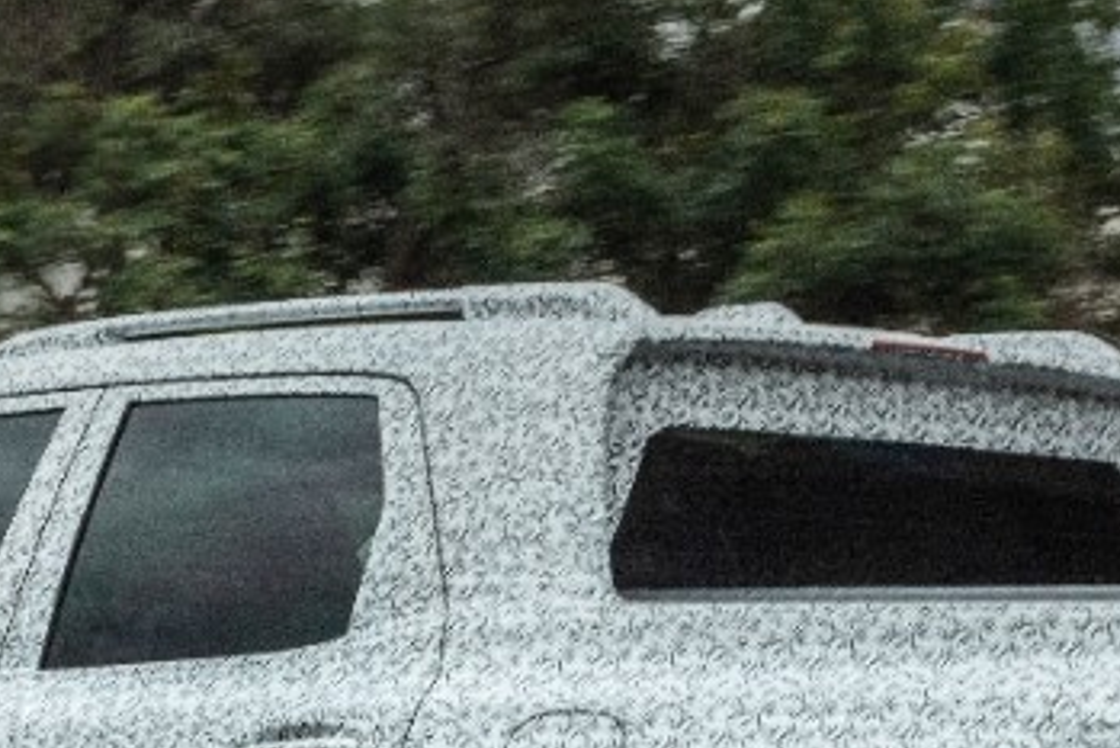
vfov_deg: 7.8
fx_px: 5478
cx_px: 375
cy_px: 774
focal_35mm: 176
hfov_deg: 11.7
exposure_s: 1/50
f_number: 16
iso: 640
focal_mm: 48
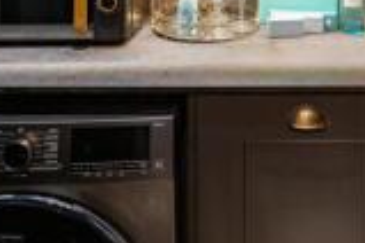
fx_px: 426
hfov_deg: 45.4
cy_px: -65
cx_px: 255
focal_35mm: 42
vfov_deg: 27.2
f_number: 6.3
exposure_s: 1/8
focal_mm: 14
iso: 640
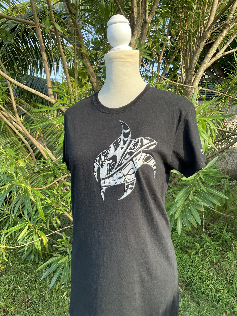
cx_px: 118
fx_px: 265
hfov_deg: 48.2
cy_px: 158
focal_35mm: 29
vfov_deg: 61.7
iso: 25
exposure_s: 1/165
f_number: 1.8
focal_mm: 3
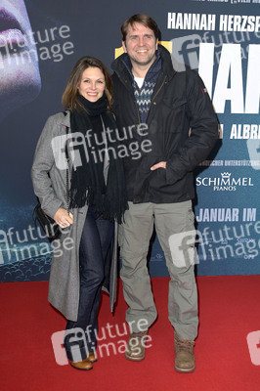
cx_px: 130
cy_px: 196
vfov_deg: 44.5
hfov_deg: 30.5
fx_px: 477
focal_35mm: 44
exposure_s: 1/250
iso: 640
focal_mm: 44
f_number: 5.6
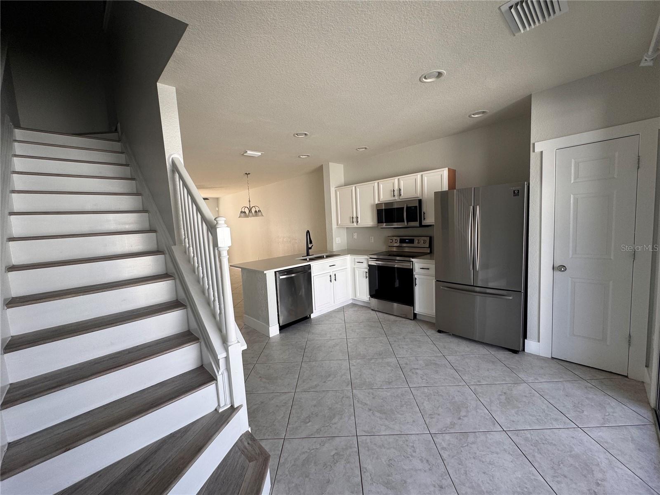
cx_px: 330
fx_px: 267
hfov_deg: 102.1
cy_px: 248
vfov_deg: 85.7
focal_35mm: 14
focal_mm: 2.22
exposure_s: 1/99
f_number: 2.2
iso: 64
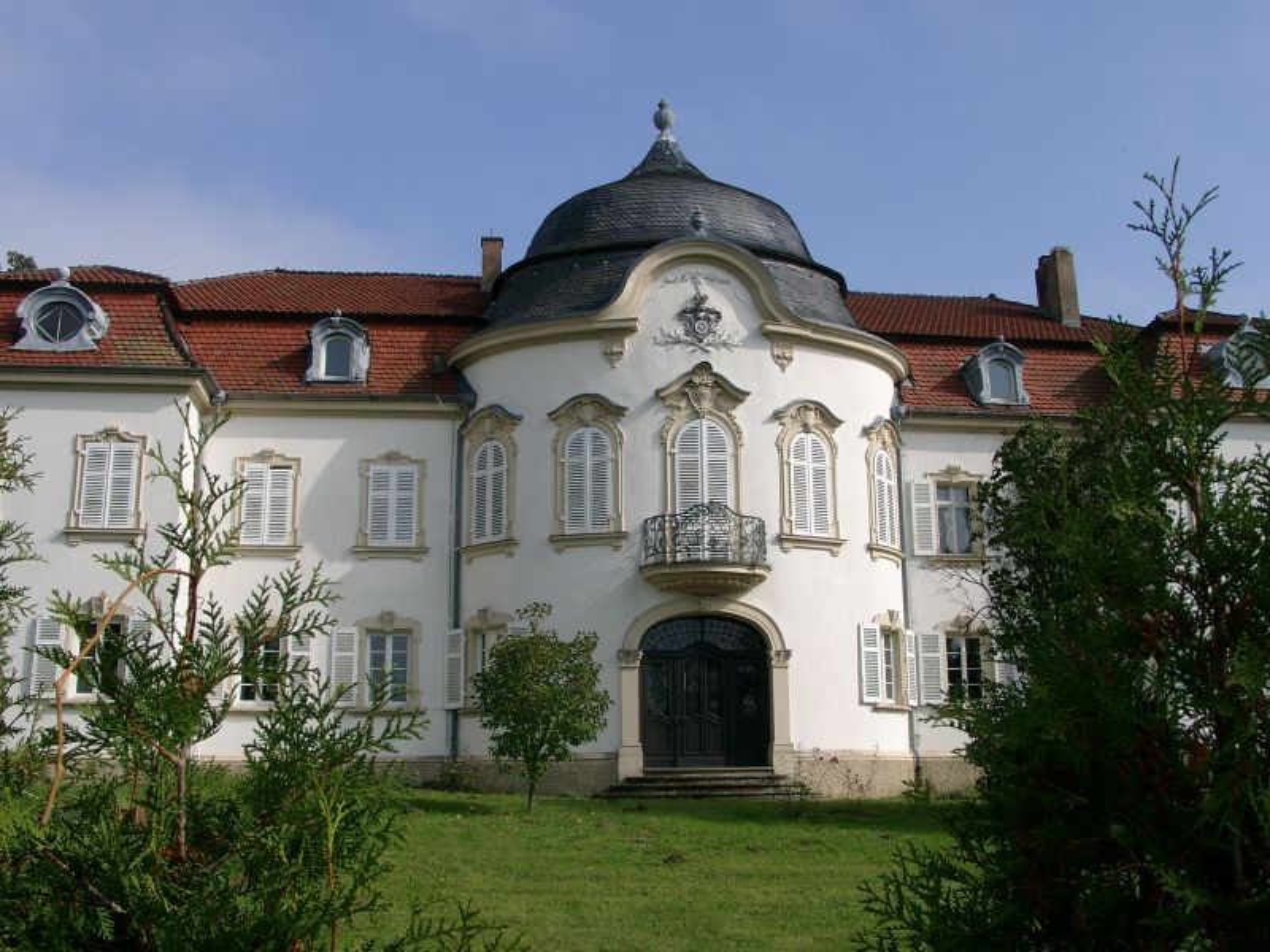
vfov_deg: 41.8
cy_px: 476
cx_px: 635
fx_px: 1247
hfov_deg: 54.0
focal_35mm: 34
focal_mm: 7.13
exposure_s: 1/1032
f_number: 4
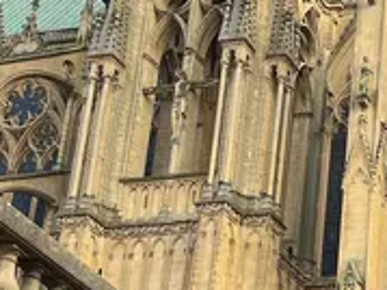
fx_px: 972
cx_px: 592
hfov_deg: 19.4
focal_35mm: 87
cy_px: 411
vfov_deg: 15.8
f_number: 1.5
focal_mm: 5.7
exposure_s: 1/687
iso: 50
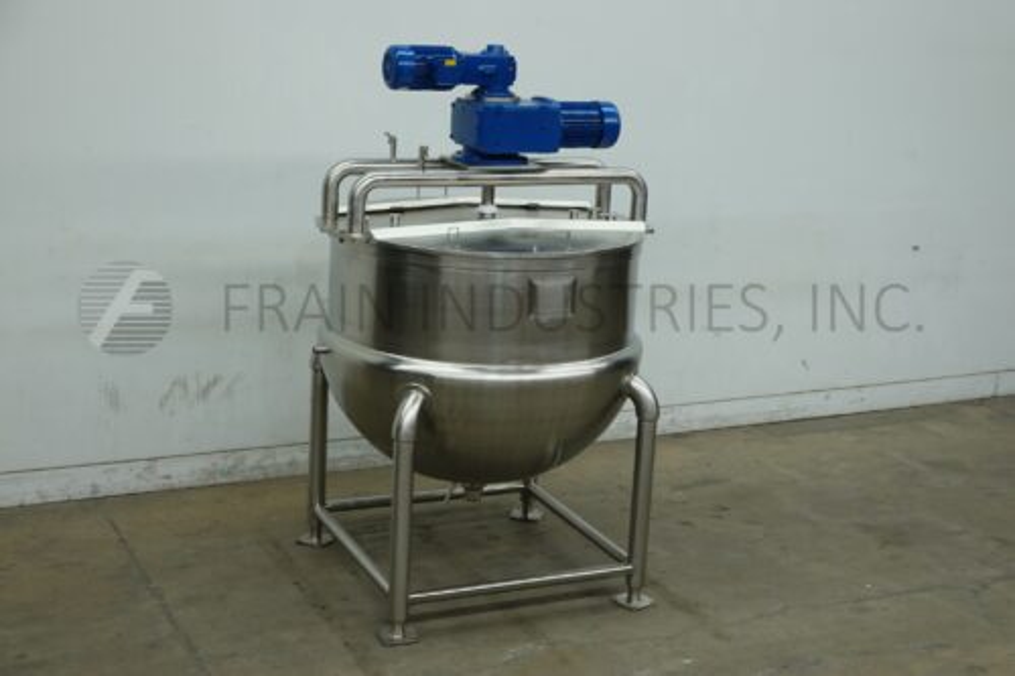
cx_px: 508
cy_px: 338
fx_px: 1522
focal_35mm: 54
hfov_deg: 36.9
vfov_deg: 25.0
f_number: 4
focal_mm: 19.84
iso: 160
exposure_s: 1/60
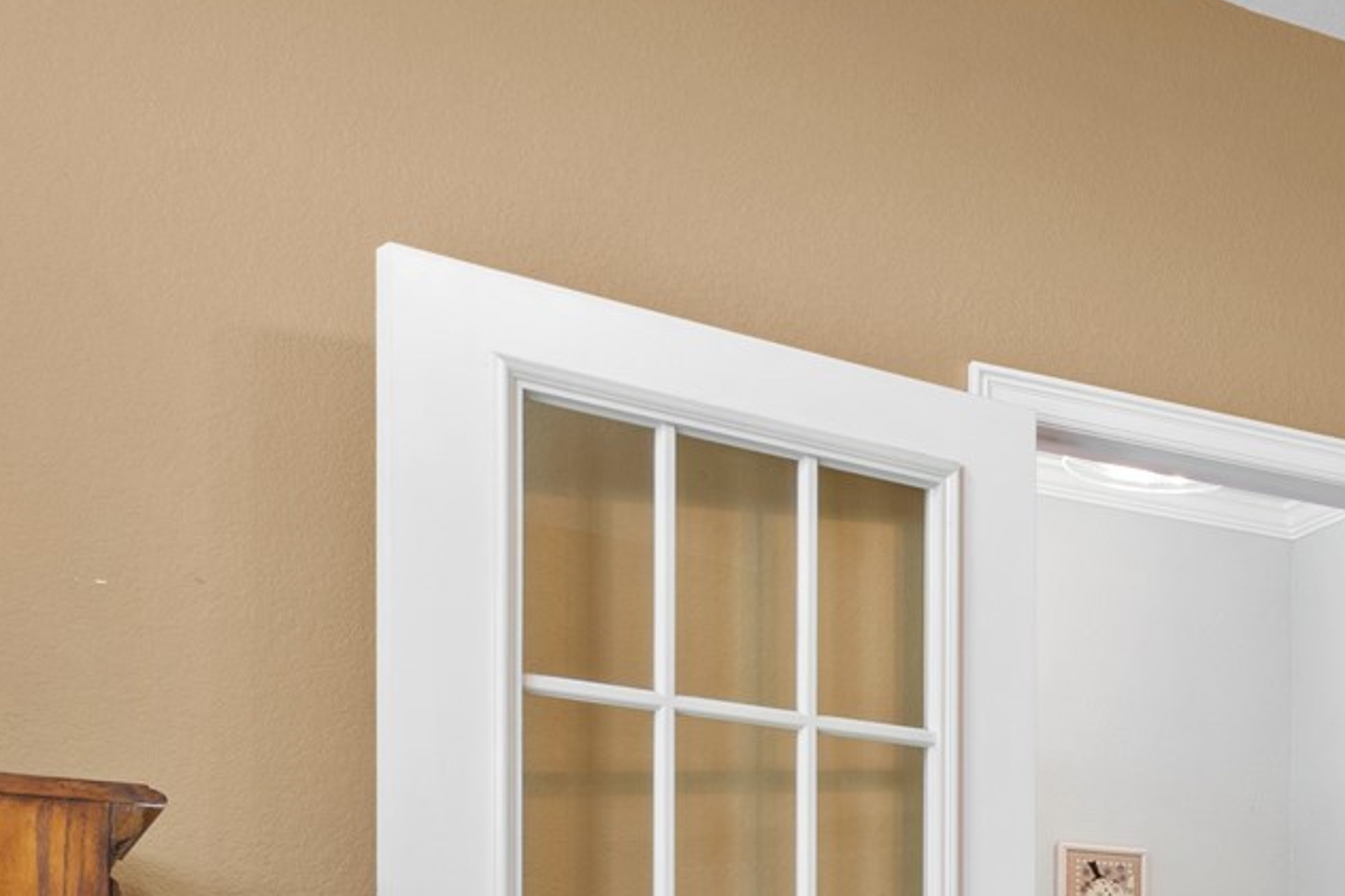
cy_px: 1148
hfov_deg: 28.0
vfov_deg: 21.3
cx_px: 1781
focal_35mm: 58
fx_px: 2166
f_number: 11
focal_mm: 18
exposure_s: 1/2
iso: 640
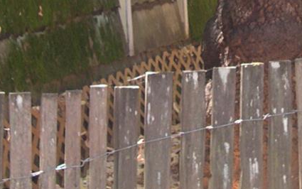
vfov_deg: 9.1
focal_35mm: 142
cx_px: 205
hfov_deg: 14.7
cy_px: -45
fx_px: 1169
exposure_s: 1/30
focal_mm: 8
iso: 151
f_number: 2.8
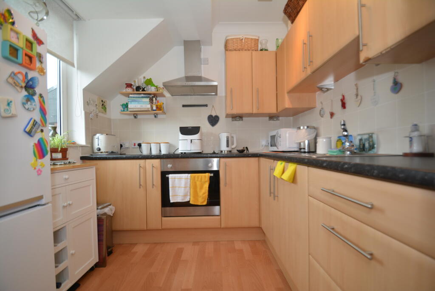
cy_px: 146
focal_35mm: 15
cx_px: 218
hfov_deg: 100.4
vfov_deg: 77.4
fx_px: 181
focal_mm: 10
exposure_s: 1/60
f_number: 4
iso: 250
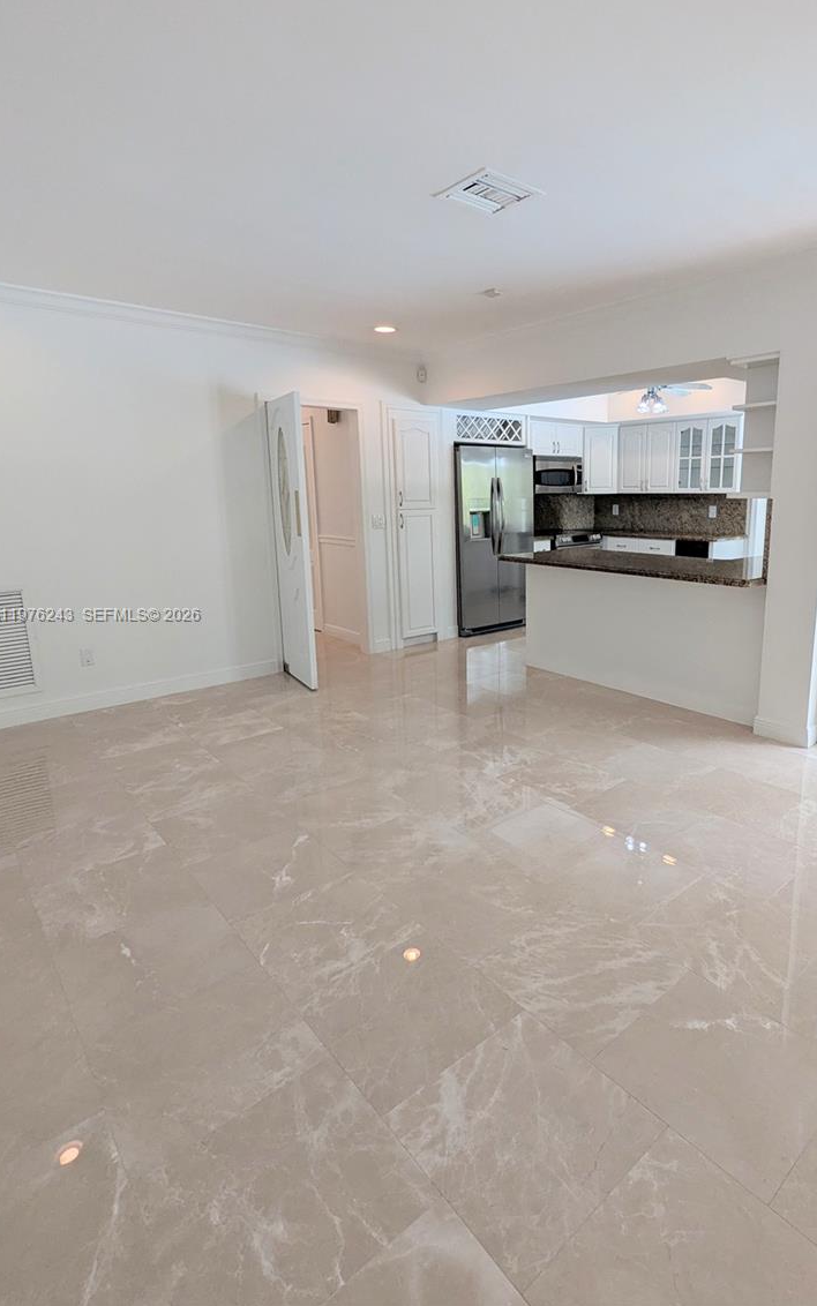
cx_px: 507
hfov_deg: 64.2
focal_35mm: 18
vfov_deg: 91.0
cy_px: 616
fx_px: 641
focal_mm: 2.35
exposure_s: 1/166
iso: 42
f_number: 2.2
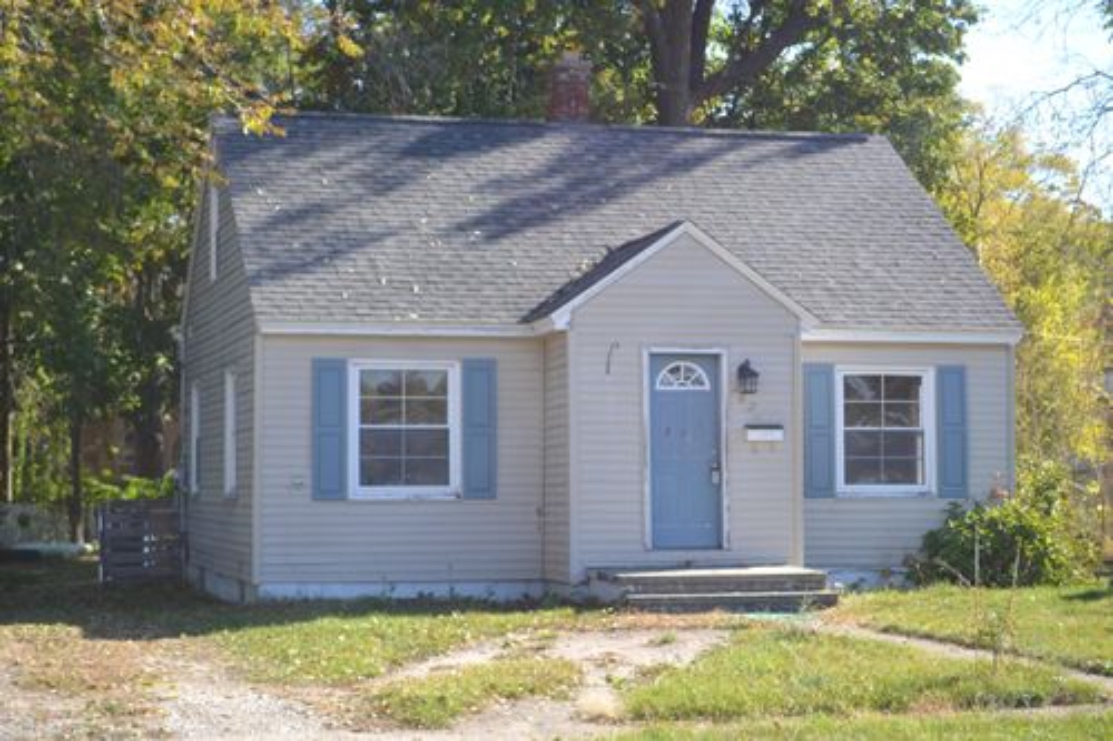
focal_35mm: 68
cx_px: 556
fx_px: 2086
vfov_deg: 20.1
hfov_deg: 29.9
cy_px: 370
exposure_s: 1/125
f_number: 5.6
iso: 110
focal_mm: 45
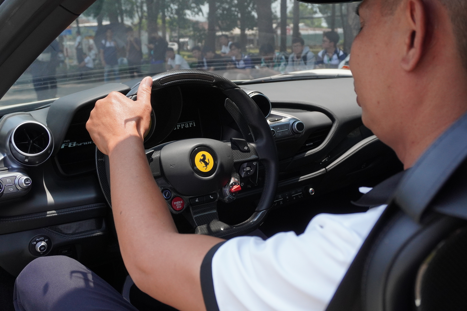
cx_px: 234
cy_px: 156
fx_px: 486
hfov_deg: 51.3
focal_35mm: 38
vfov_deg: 35.5
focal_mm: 25
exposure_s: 1/1000
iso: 800
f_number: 5.6
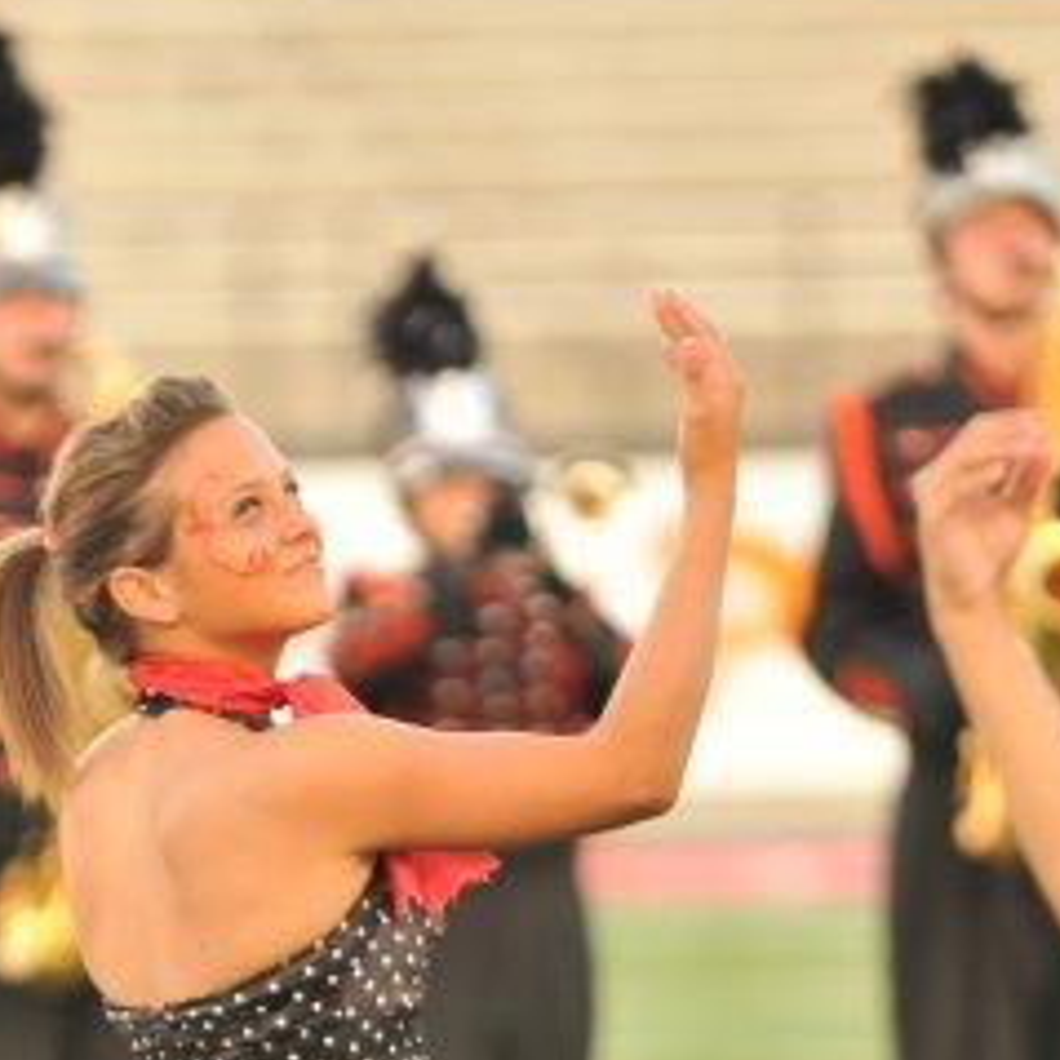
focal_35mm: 639
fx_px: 22138
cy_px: 1264
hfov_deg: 2.7
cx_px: 268
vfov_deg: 2.7
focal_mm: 200
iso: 200
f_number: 2.8
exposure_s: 1/200
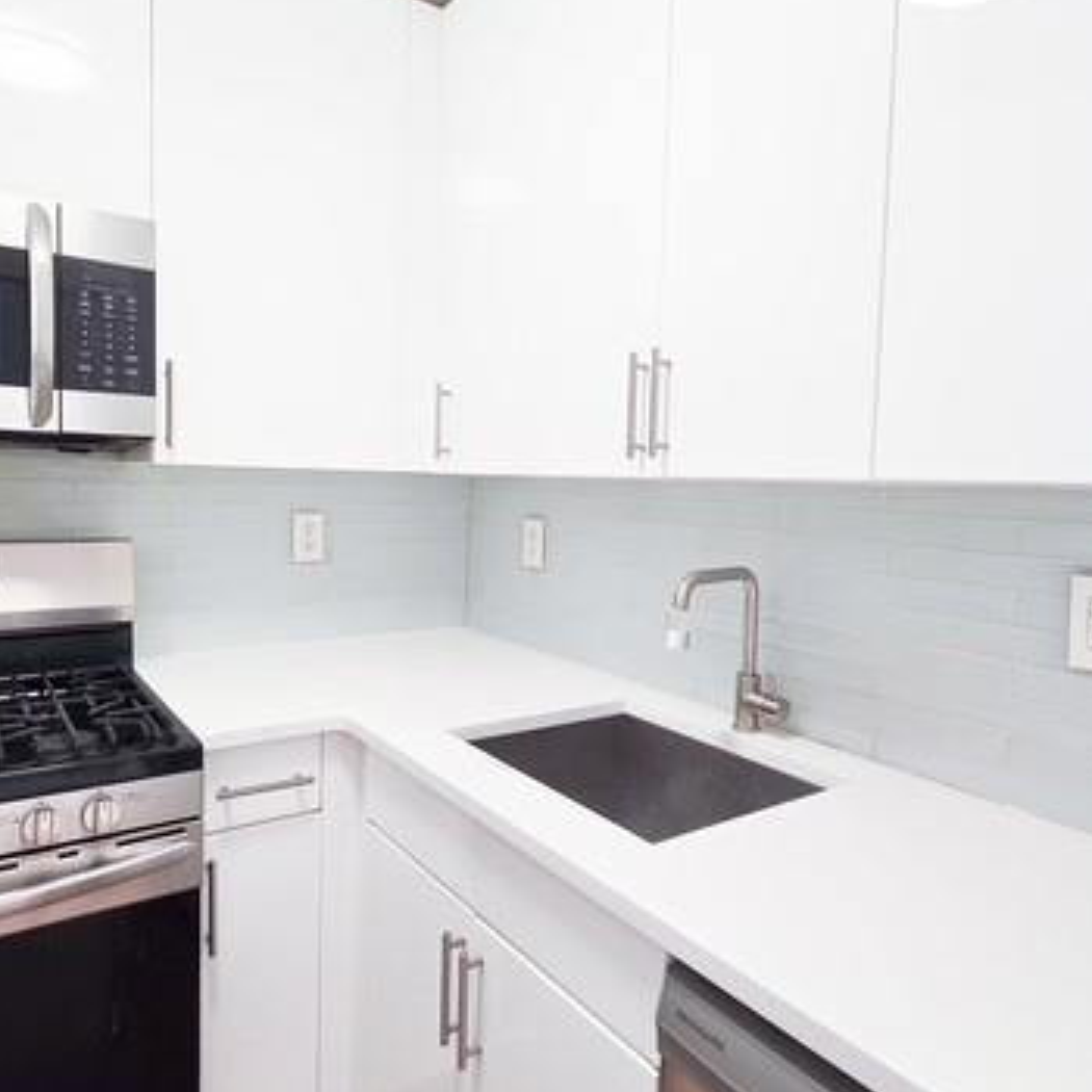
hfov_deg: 72.1
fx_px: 749
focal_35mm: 21
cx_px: 537
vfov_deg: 72.1
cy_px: 527
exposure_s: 1/60
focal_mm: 2.2
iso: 160
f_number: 2.2
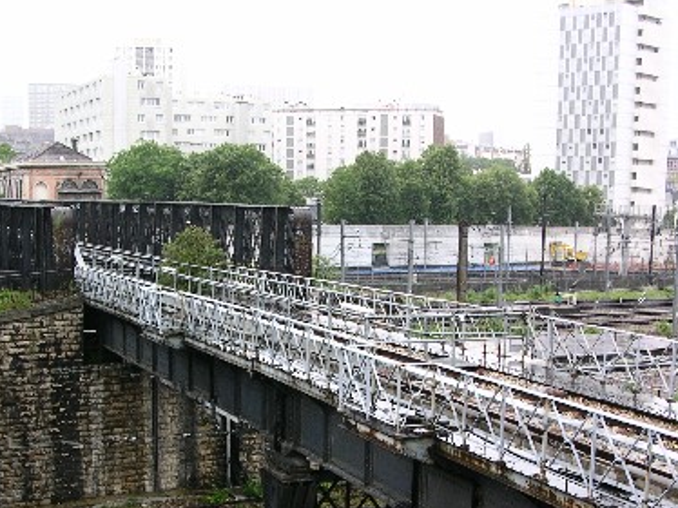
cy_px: 394
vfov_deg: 26.1
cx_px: 340
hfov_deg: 35.0
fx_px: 1077
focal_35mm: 55
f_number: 4
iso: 50
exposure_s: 1/39.2
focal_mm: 8.9
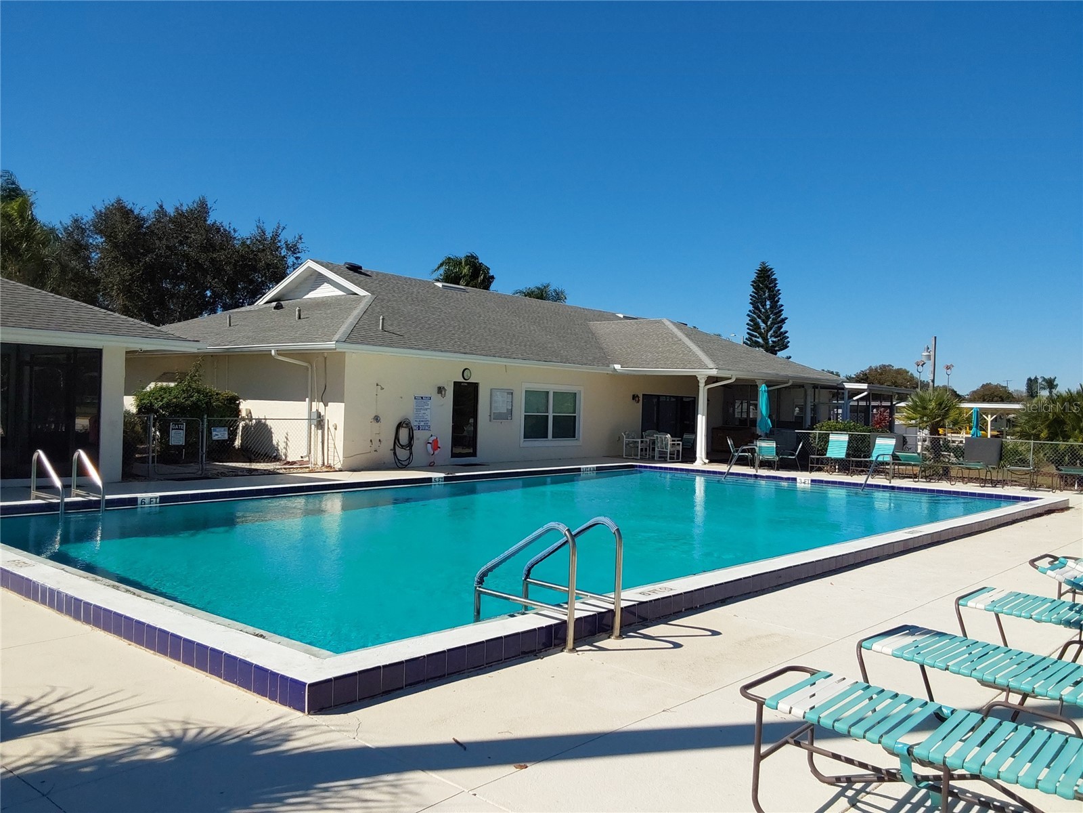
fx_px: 876
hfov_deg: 63.4
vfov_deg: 49.7
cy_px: 406
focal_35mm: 28
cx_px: 542
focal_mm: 2.91
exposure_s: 1/3550
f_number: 1.9
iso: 50
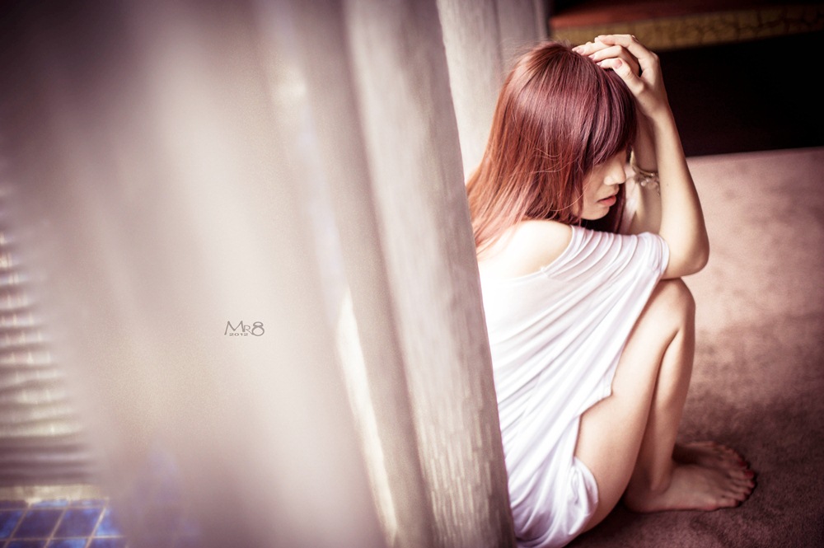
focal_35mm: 50
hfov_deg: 39.6
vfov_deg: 26.9
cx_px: 412
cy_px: 274
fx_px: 1143
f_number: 1.6
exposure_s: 1/200
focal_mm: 50
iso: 1250
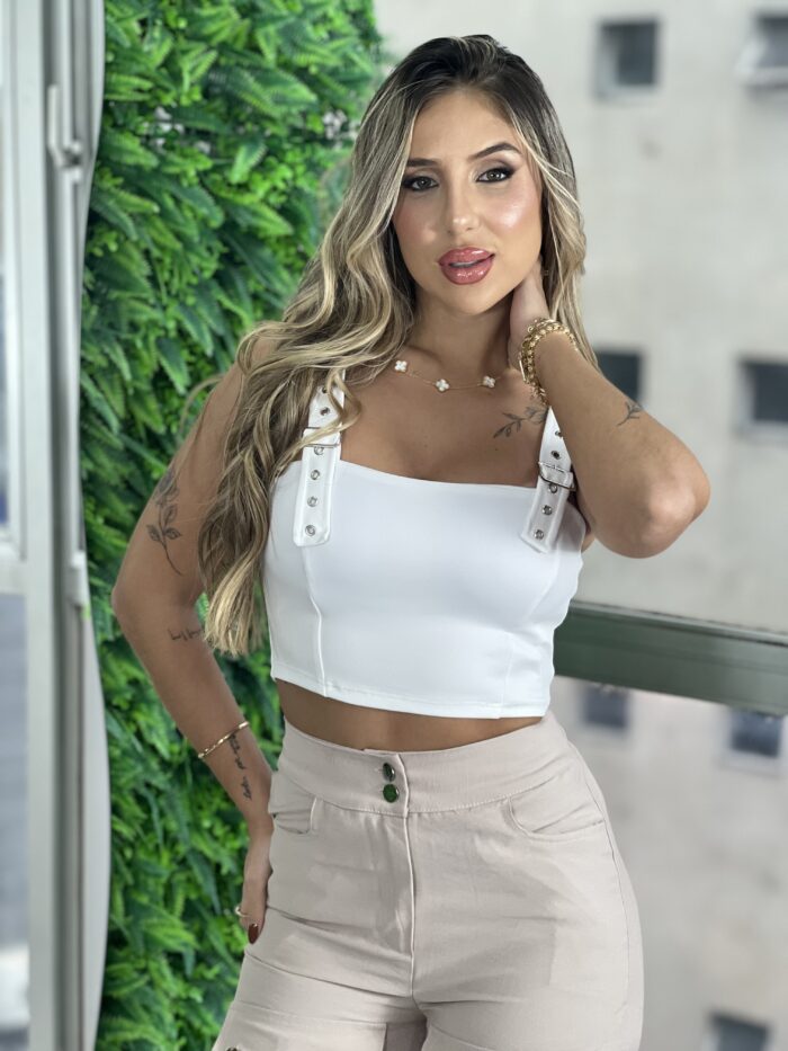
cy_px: 526
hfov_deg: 19.1
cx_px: 394
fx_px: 2337
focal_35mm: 77
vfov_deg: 25.3
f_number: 2.8
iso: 160
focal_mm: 9
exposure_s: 1/120
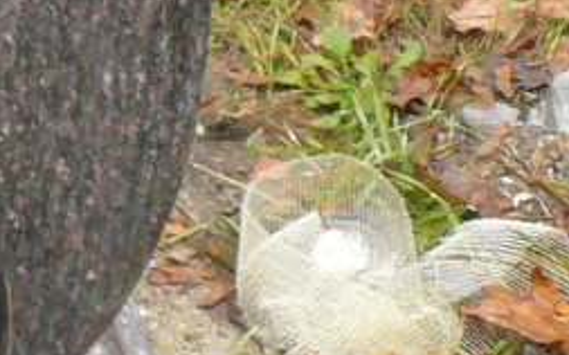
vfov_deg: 6.7
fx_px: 2915
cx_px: -868
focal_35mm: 188
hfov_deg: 9.7
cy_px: -467
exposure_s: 1/60
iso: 100
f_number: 2.8
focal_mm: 4.6
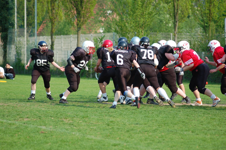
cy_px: 75
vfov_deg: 6.8
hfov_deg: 10.2
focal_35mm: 202
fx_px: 1269
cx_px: 113
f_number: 4.5
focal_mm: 135
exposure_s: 1/1000
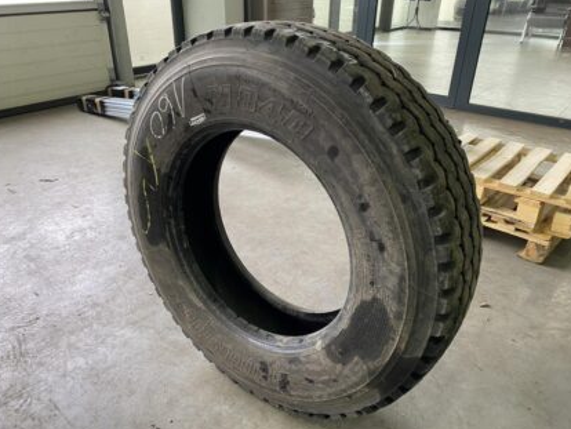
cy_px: 219
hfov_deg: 65.3
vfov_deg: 51.4
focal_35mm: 27
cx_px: 280
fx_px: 446
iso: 64
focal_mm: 4.25
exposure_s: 1/50
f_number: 1.8
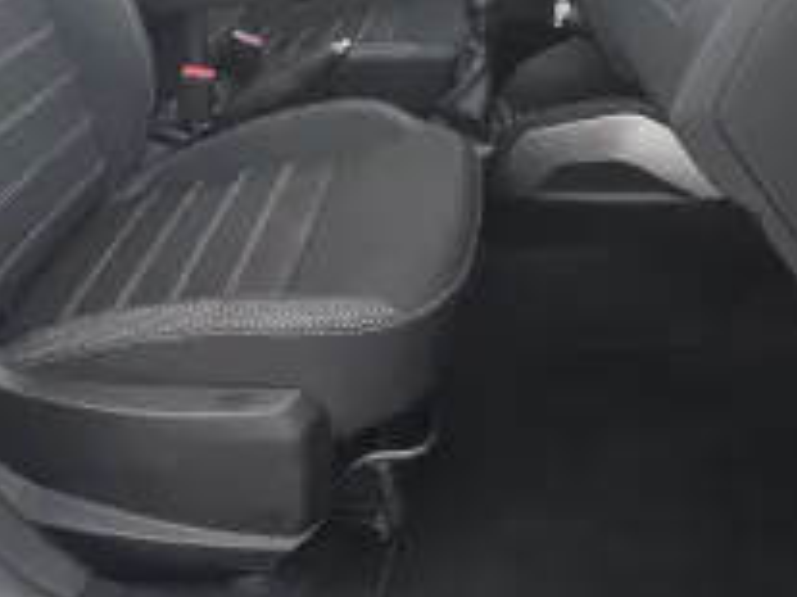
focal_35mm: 40
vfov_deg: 34.3
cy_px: 85
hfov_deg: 46.5
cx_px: 316
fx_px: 920
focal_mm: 6.3
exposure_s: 1/100
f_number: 1.7
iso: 400
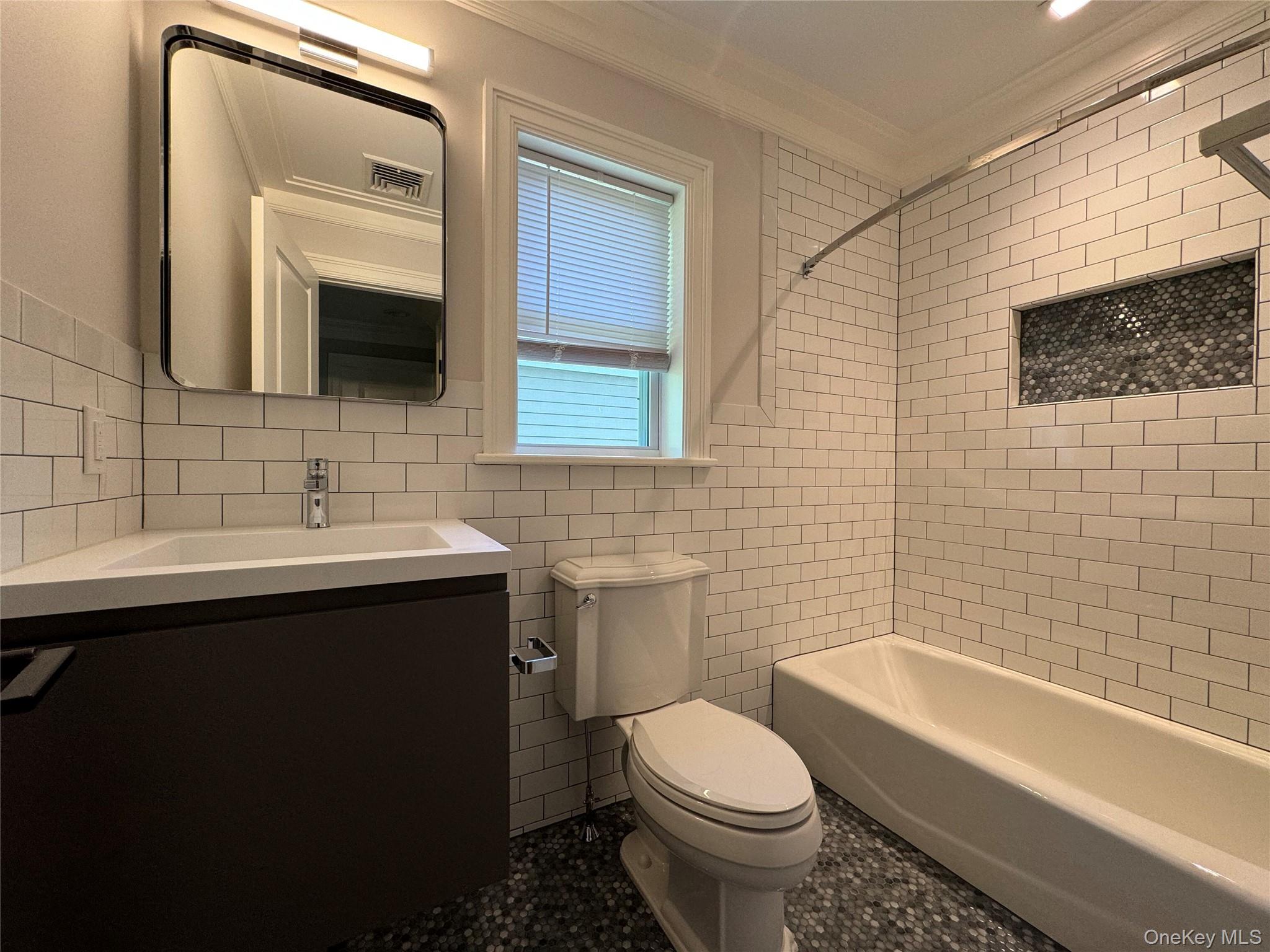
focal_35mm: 14
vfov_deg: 85.7
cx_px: 635
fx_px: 514
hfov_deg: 102.1
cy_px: 476
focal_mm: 2.22
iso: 125
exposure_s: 1/120
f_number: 2.2
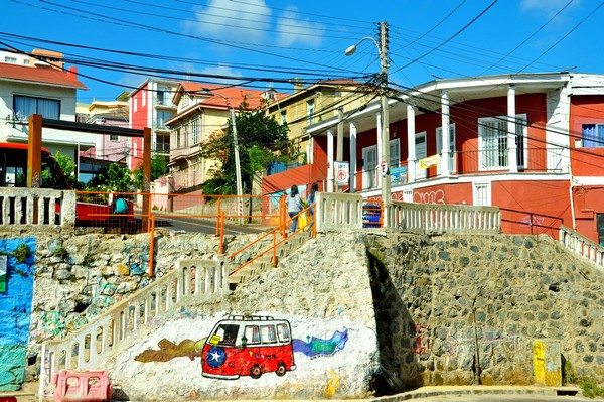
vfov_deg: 28.0
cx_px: 302
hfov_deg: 41.1
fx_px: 805
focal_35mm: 48
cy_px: 201
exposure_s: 1/320
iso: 200
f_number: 10
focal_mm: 32
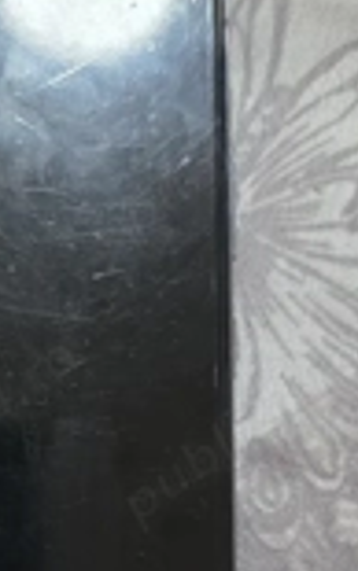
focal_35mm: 63
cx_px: 30
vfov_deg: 31.4
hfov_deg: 20.2
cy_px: 475
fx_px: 983
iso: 400
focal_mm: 6.3
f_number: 1.7
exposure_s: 1/66.2
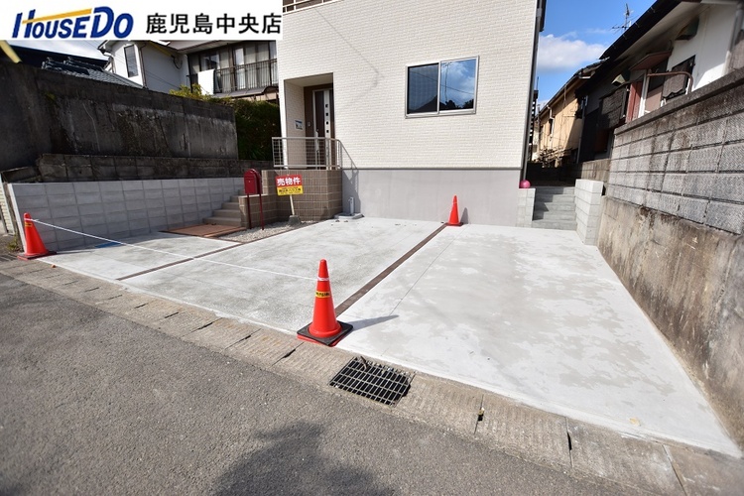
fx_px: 310
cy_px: 248
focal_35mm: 15
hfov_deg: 100.4
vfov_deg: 77.3
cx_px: 372
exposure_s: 1/2500
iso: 160
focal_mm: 10
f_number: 3.5
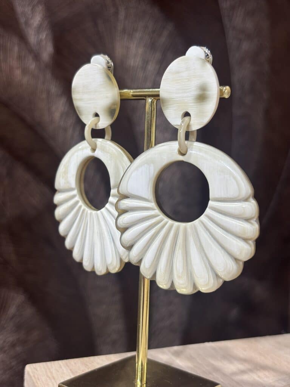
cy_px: 194
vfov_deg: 36.8
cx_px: 145
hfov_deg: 28.0
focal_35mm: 52
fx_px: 581
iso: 32
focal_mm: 5.96
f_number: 1.6
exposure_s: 1/100
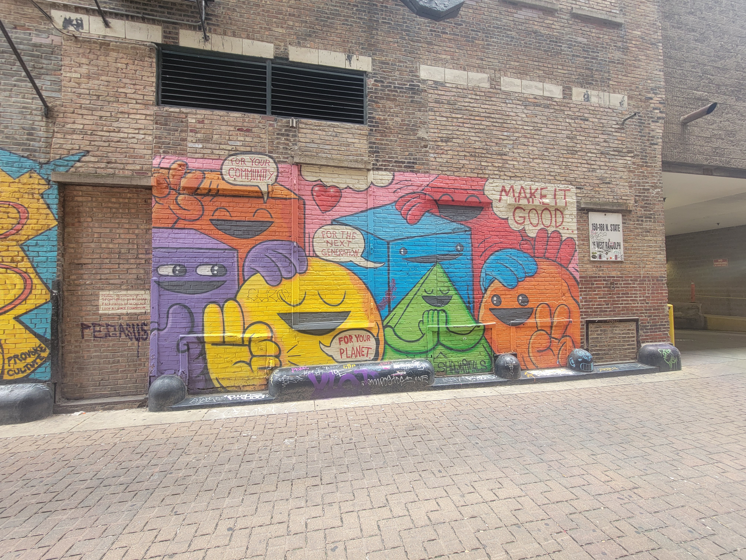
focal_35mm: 13
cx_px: 373
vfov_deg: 89.9
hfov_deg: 106.2
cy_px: 280
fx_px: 280
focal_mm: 2.2
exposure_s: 1/60
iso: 100
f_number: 2.2
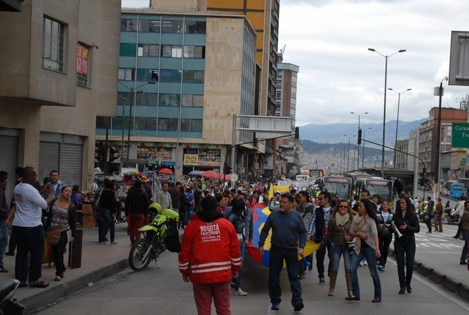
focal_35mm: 87
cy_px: 179
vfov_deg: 15.8
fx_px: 1131
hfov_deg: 23.4
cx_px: 291
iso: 110
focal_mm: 45
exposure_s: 1/320
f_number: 5.3
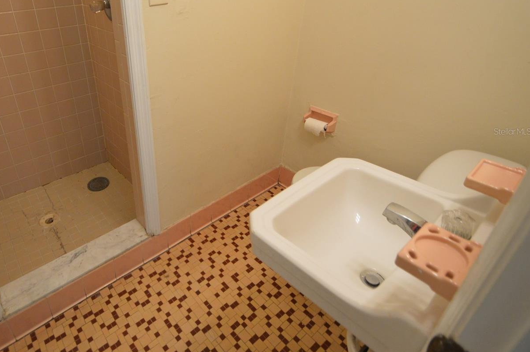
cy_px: 131
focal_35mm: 20
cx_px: 180
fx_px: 294
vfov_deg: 61.0
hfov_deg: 81.4
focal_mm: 10
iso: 1000
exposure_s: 1/60
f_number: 3.5
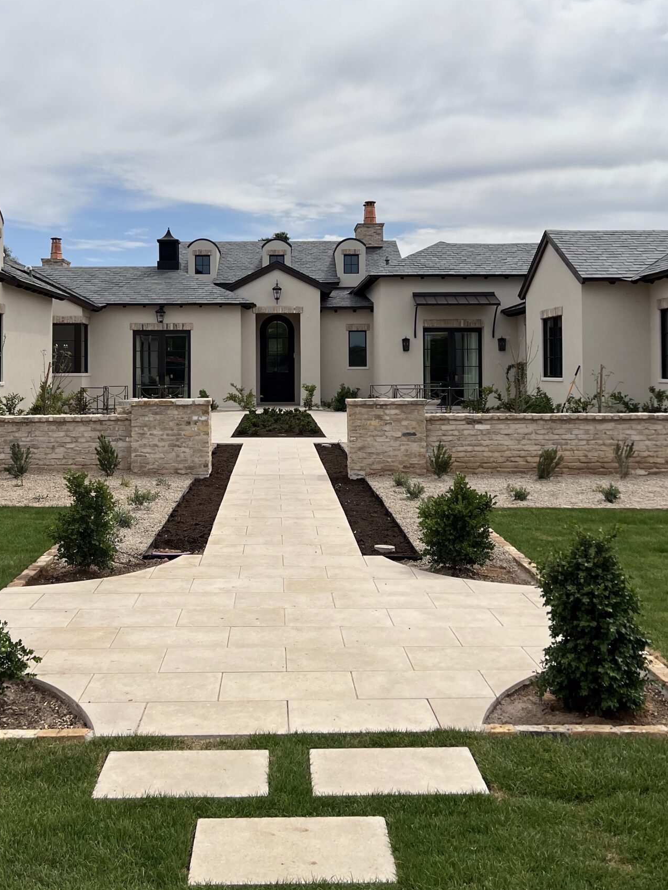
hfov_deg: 36.7
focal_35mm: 39
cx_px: 277
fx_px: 1004
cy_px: 331
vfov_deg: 47.4
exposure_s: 1/10309
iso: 50
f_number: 1.5
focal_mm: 5.7
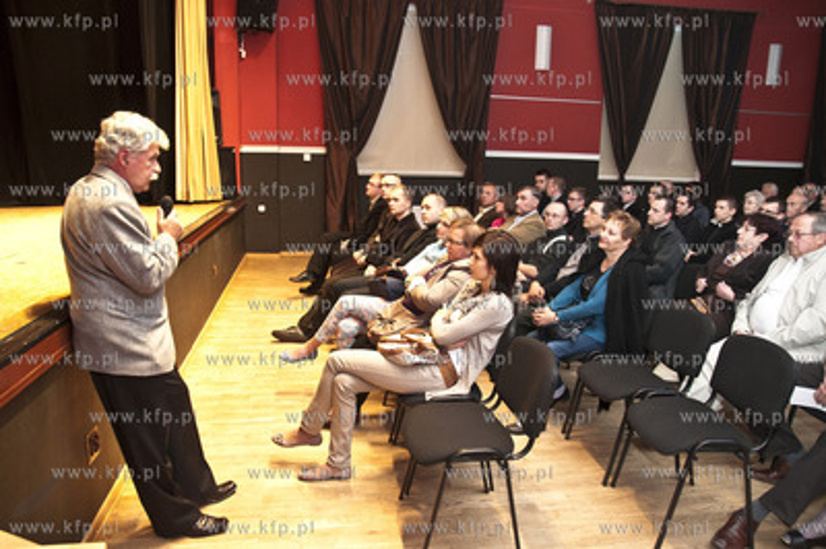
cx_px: 413
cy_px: 274
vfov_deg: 50.3
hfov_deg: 70.5
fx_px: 585
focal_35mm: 26
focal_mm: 17
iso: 1000
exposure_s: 1/10
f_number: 2.8
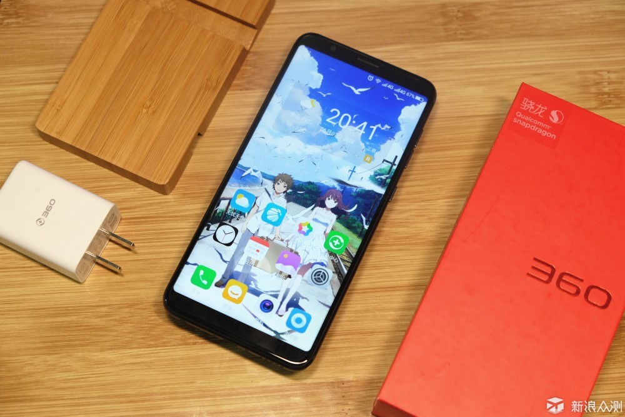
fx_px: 1059
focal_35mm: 61
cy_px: 208
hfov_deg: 32.9
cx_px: 312
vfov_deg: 22.2
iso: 400
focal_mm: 40.7
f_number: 4
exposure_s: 1/15
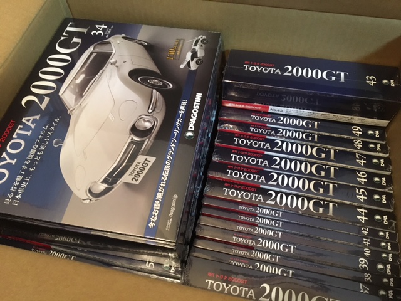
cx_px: 200
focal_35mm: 29
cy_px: 150
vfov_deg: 48.2
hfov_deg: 61.7
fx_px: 336
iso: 200
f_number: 2.2
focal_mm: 4.15
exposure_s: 1/15
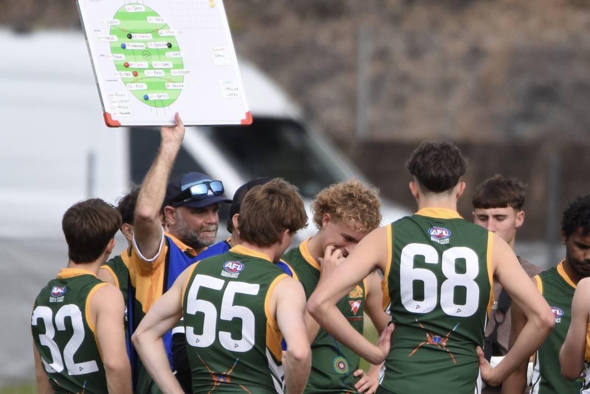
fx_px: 13520
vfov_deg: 1.7
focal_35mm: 825
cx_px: 295
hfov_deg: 2.5
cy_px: 197
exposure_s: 1/1250
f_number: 6.3
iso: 450
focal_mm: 550
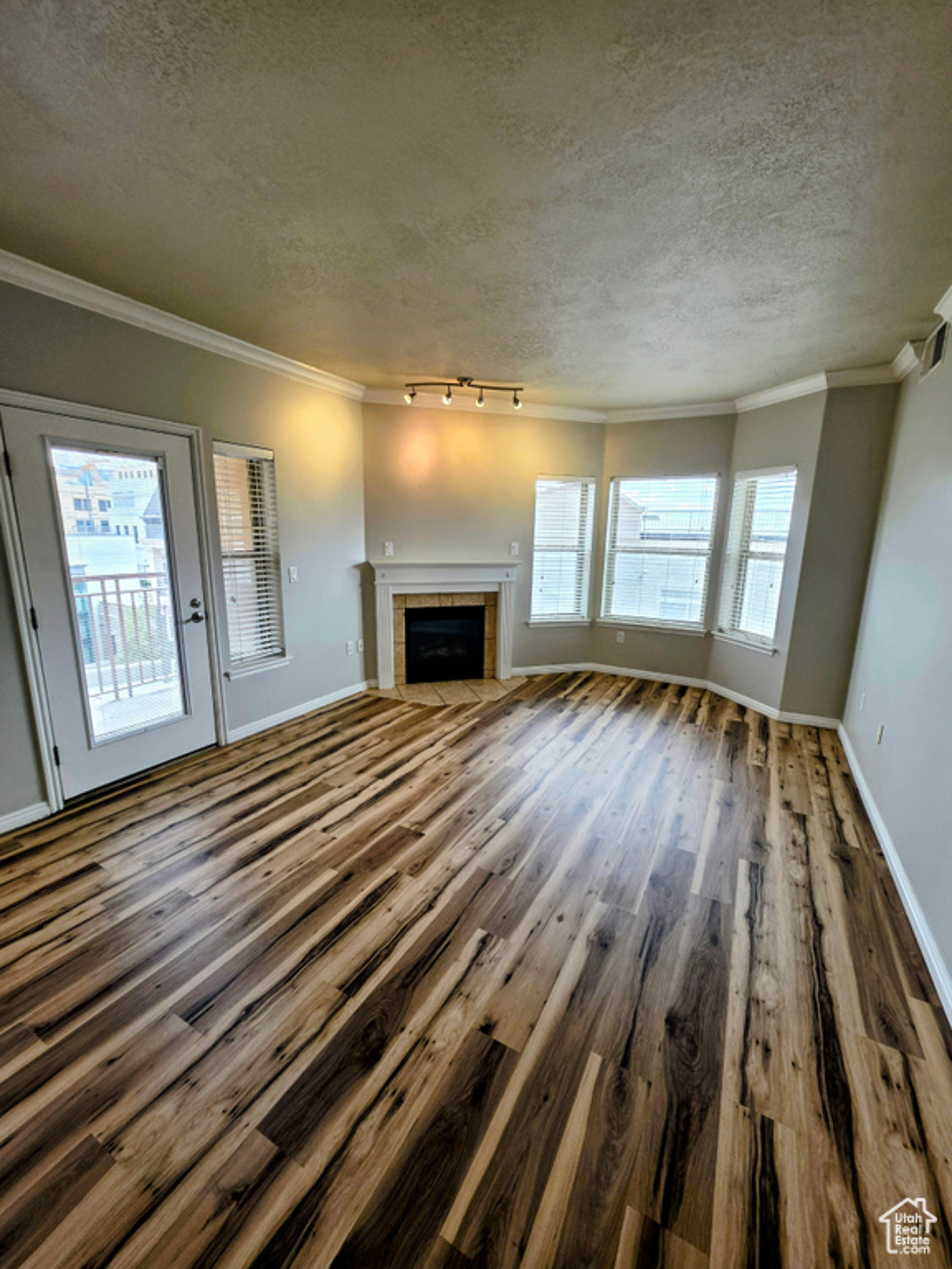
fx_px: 477
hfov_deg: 89.9
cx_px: 476
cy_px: 634
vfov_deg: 106.2
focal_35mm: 13
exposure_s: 1/120
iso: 80
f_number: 1.9
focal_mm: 2.2
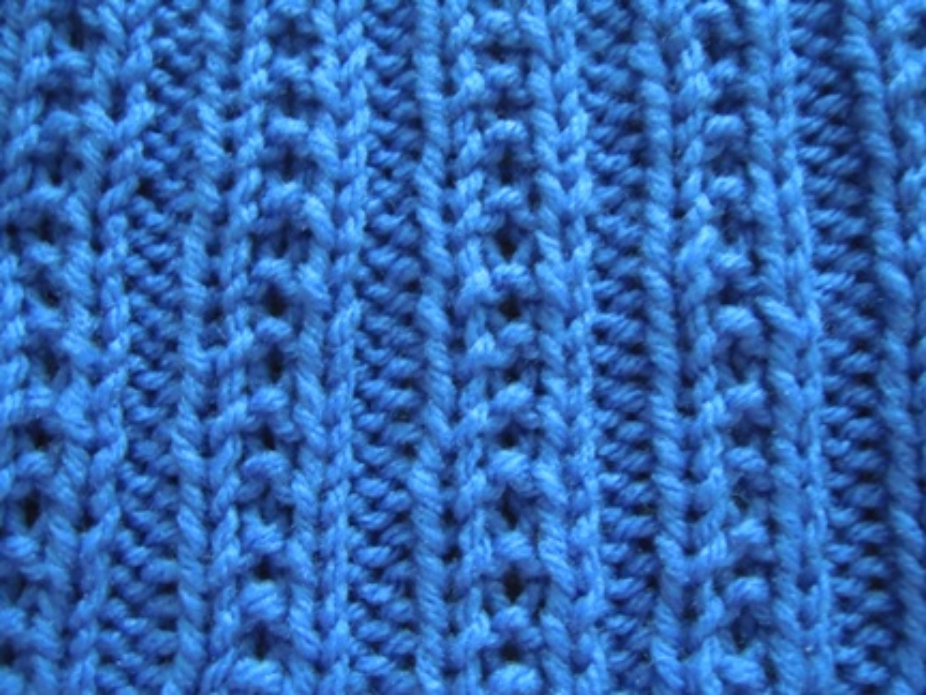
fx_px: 1204
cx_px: 463
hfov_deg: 42.1
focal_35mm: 45
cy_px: 348
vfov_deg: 32.2
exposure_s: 1/4
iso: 800
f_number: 3.8
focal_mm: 8.1
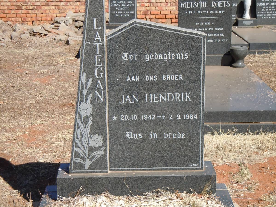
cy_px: 104
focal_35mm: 77
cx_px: 138
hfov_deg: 25.3
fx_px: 614
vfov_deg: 19.1
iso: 200
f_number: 8.6
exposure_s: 1/250
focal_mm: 13.9
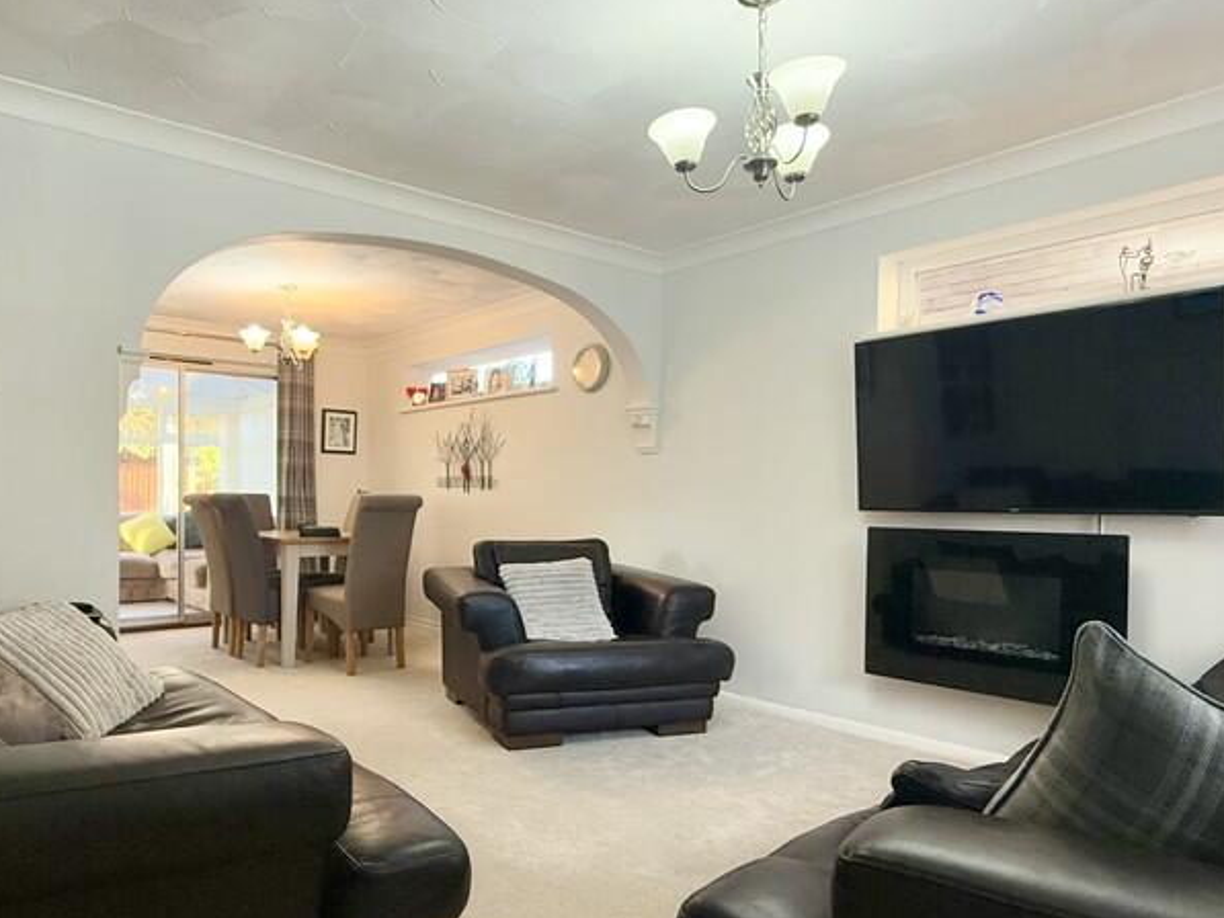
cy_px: 512
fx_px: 849
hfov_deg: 71.1
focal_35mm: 24
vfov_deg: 56.7
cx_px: 511
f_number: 2.2
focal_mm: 2.22
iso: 250
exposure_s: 1/100
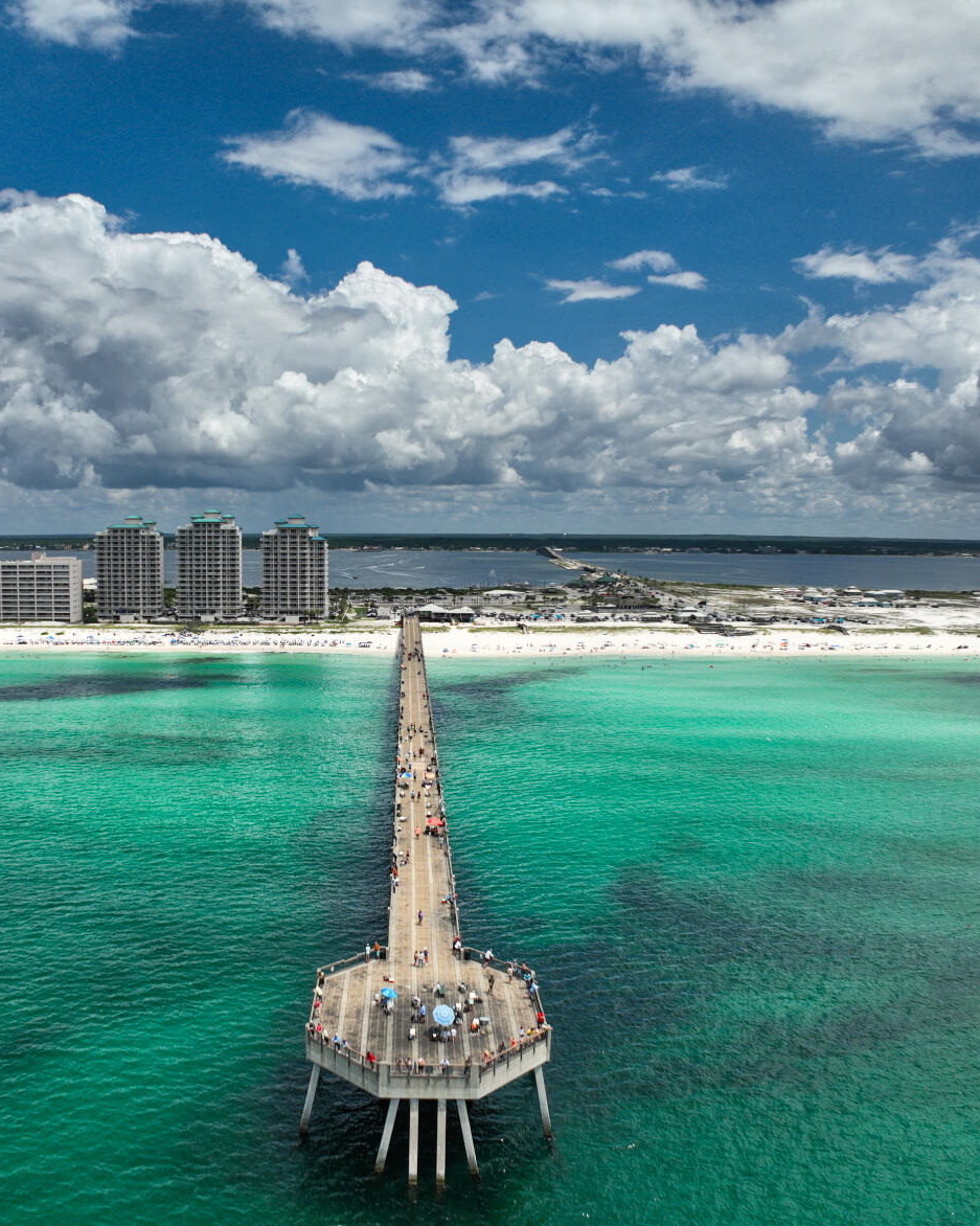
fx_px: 1161
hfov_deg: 45.4
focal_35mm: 32
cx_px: 363
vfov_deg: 55.7
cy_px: 613
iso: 100
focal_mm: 12.29
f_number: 2.8
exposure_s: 1/4000
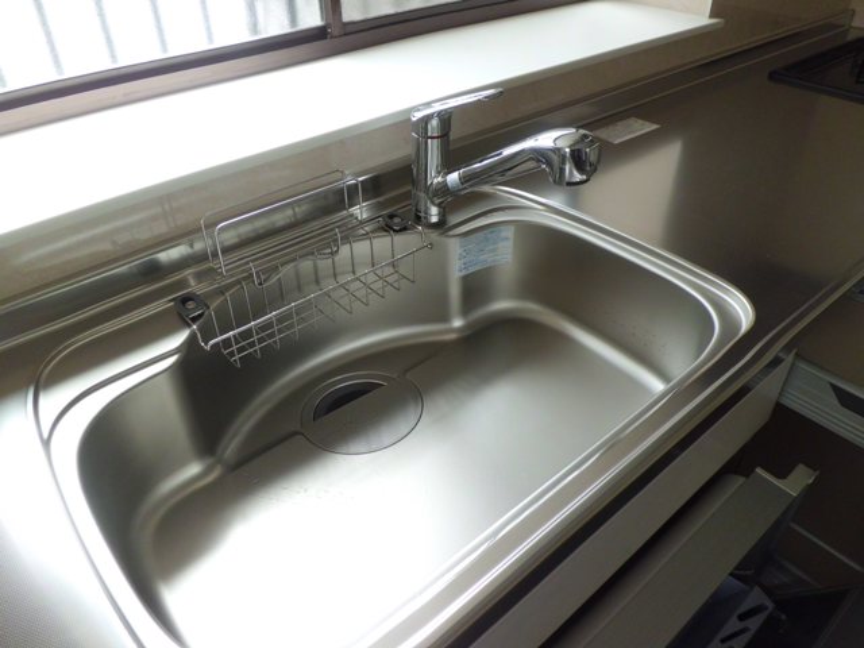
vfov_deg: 53.1
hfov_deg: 67.3
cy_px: 324
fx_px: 649
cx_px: 432
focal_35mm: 26
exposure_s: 1/100
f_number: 2.8
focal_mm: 4.7
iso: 100
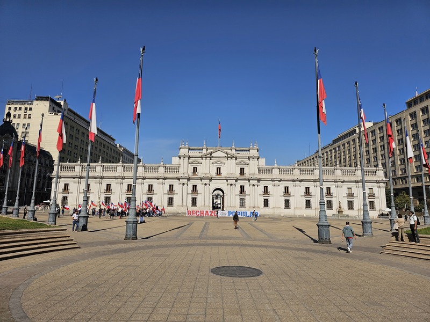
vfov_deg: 58.9
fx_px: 286
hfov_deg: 73.9
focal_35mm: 23
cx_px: 215
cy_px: 161
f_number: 1.7
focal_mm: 6.3
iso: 10
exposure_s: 1/1559
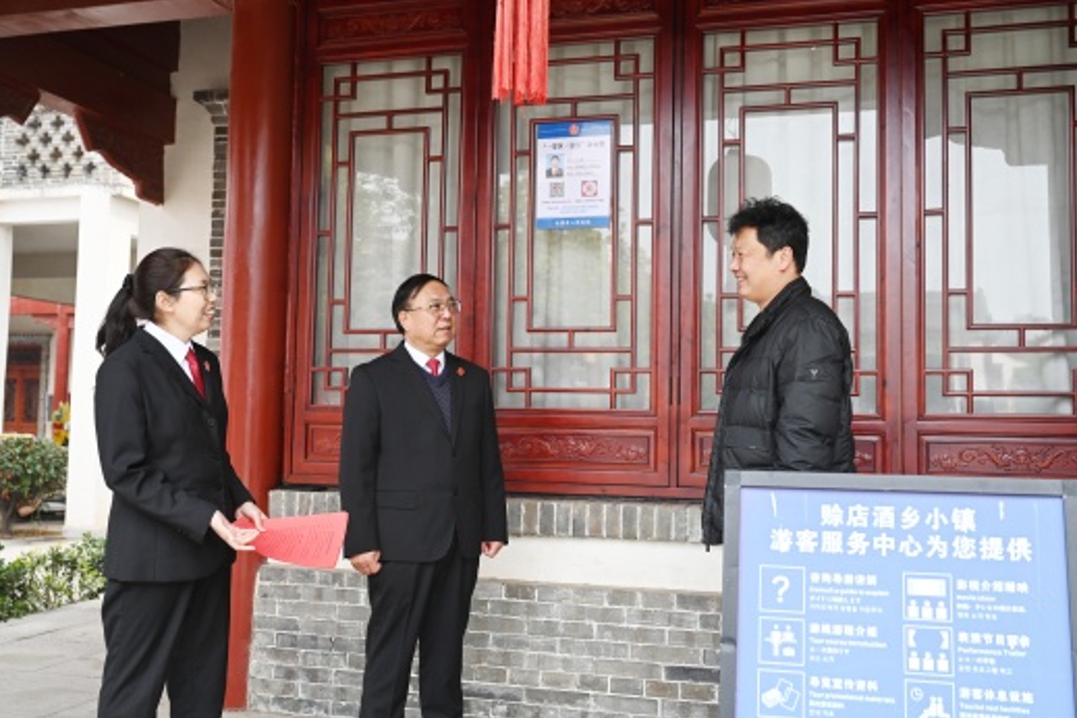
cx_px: 558
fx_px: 1047
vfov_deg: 37.9
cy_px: 362
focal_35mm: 35
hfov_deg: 54.4
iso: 320
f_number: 4
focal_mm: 33
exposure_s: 1/250
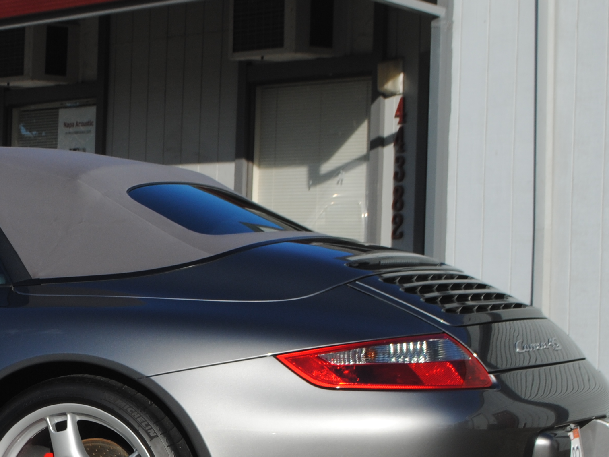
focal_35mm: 133
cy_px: 246
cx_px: -110
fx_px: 2340
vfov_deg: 11.1
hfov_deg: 14.4
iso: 100
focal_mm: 36
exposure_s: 1/250
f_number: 8
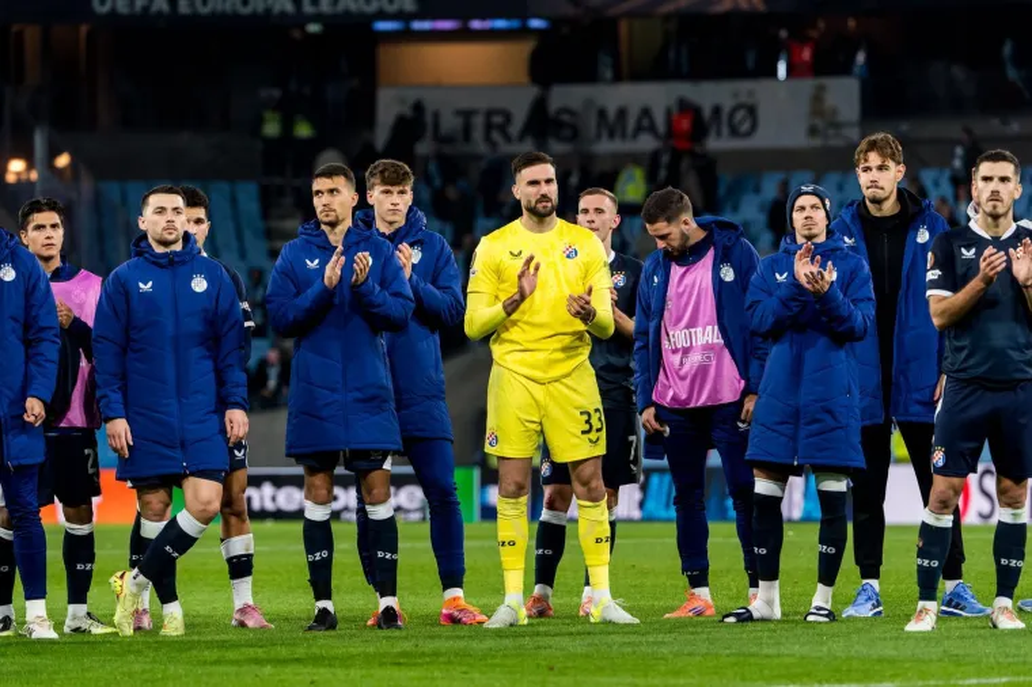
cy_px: 344
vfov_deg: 5.1
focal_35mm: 270
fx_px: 7736
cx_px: 516
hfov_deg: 7.6
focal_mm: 270
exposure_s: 1/800
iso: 4000
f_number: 5.6
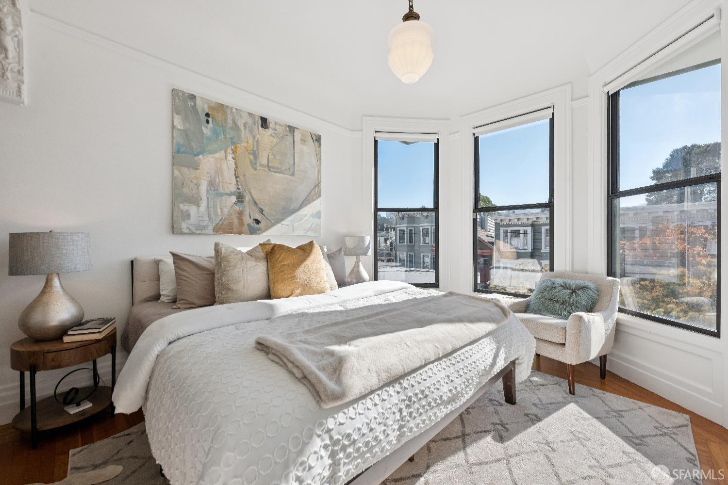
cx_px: 364
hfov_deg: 104.3
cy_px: 242
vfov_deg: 81.2
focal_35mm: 14
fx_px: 283
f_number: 8
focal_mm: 14
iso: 110
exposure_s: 1/250
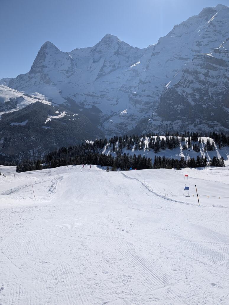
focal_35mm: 24
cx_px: 114
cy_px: 152
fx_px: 211
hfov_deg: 56.9
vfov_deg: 71.5
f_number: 1.68
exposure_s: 1/3236
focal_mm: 6.9
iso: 27
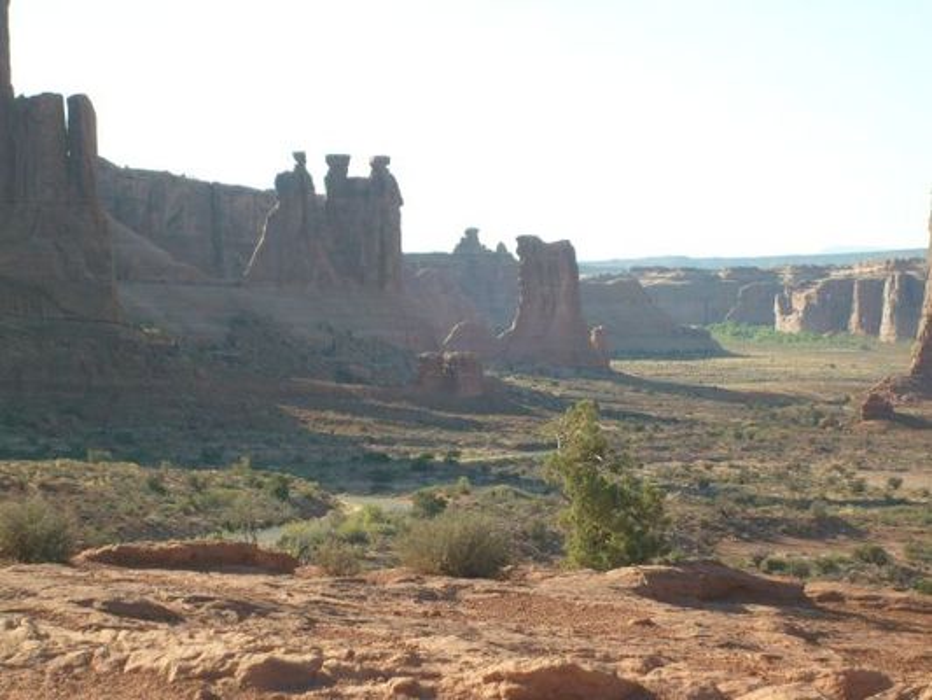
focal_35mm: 106
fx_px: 2855
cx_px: 466
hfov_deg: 18.5
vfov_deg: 14.0
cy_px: 350
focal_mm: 17.4
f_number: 12.4
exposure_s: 1/90
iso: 160
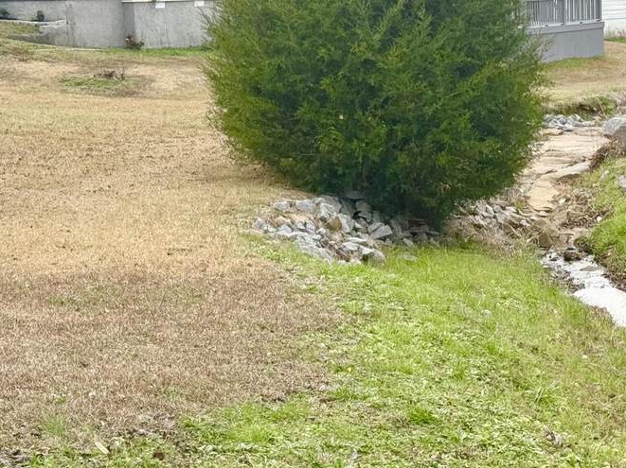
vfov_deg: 15.9
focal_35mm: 93
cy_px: 257
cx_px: 518
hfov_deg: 20.8
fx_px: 1681
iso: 64
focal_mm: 6.76
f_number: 1.78
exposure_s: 1/774
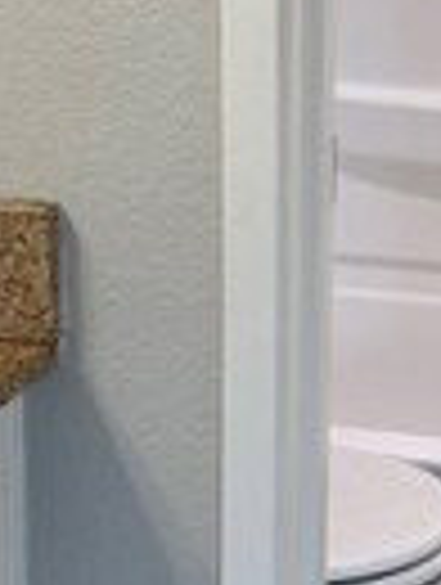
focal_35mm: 118
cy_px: 166
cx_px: 634
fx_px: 1998
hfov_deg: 12.1
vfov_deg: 16.6
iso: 125
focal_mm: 6.76
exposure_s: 1/120
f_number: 1.78
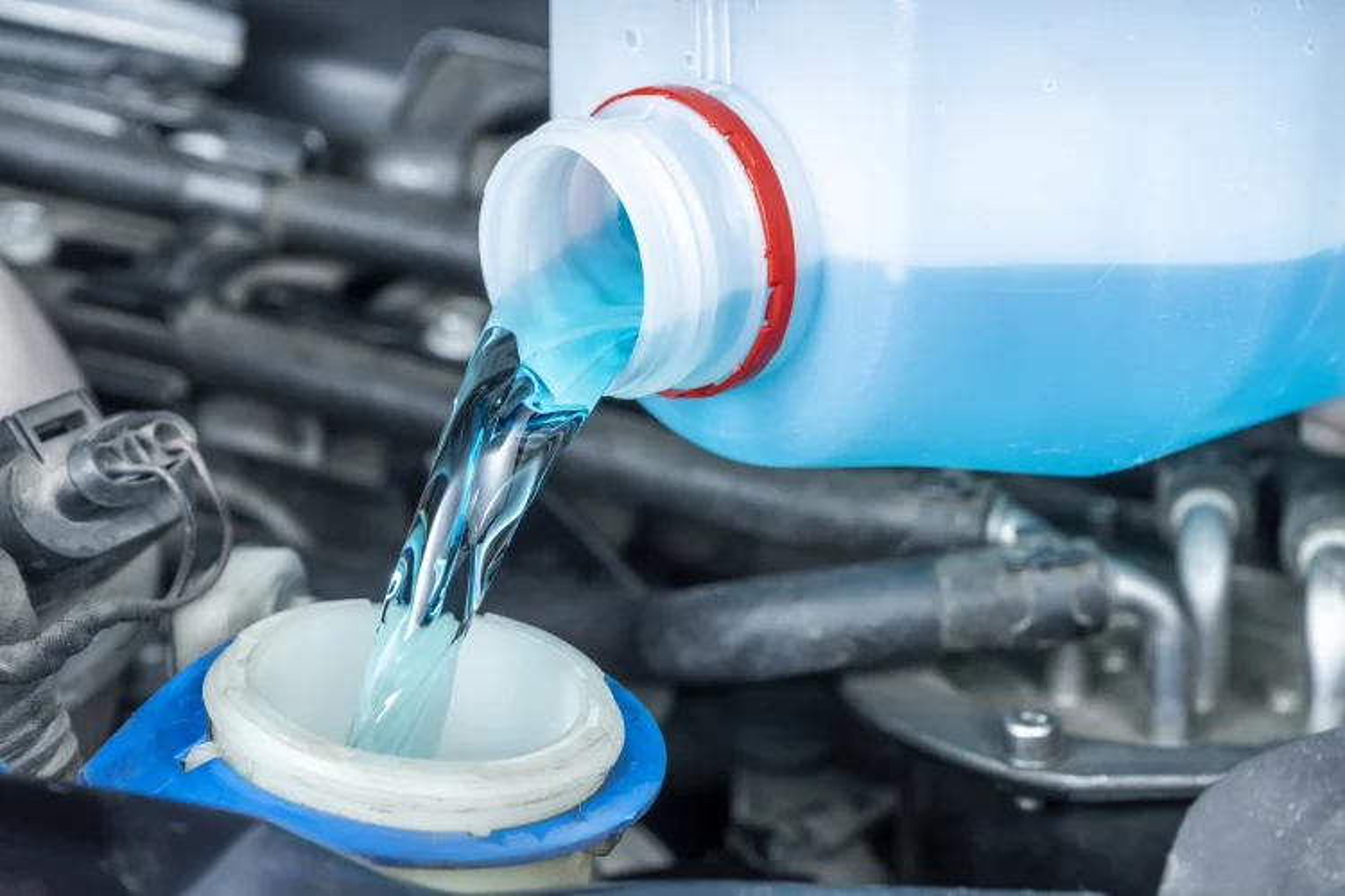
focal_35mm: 70
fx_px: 2615
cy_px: 448
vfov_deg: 19.5
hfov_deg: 28.8
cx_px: 672
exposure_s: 1/250
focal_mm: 70
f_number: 9
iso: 100
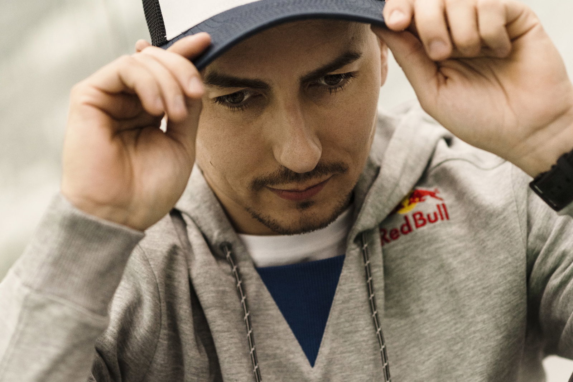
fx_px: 2029
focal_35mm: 128
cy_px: 191
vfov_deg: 10.7
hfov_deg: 16.1
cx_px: 286
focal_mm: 85
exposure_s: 1/800
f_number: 2.8
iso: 1250
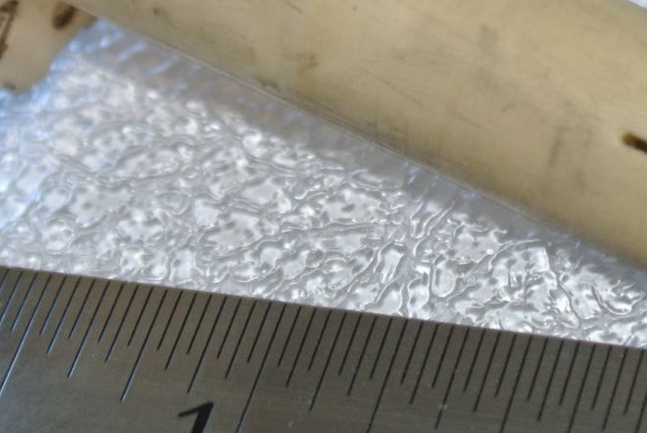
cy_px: 25
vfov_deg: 7.0
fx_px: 3508
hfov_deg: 10.5
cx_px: 383
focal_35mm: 195
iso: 400
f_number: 5.6
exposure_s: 1/60
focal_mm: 30
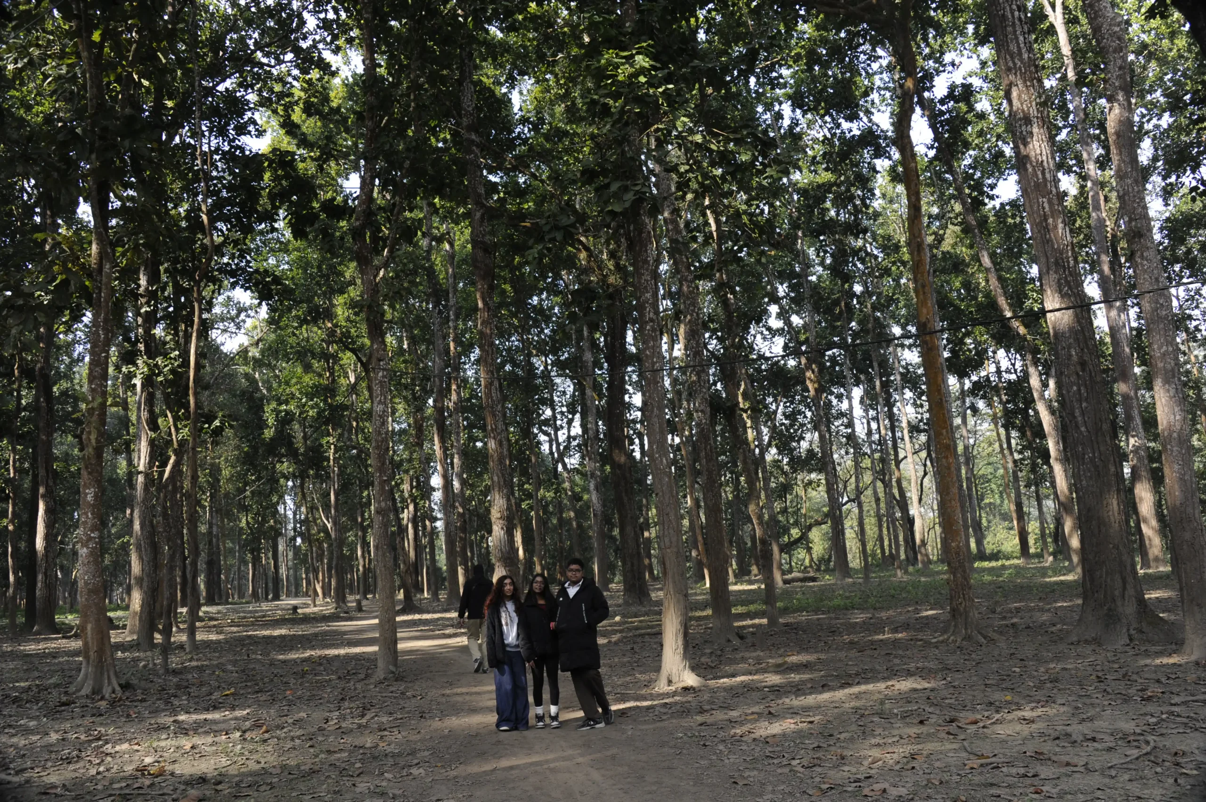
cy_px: 401
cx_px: 603
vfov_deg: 41.1
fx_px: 1071
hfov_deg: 58.8
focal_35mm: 32
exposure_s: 1/320
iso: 1250
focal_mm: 32
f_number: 9
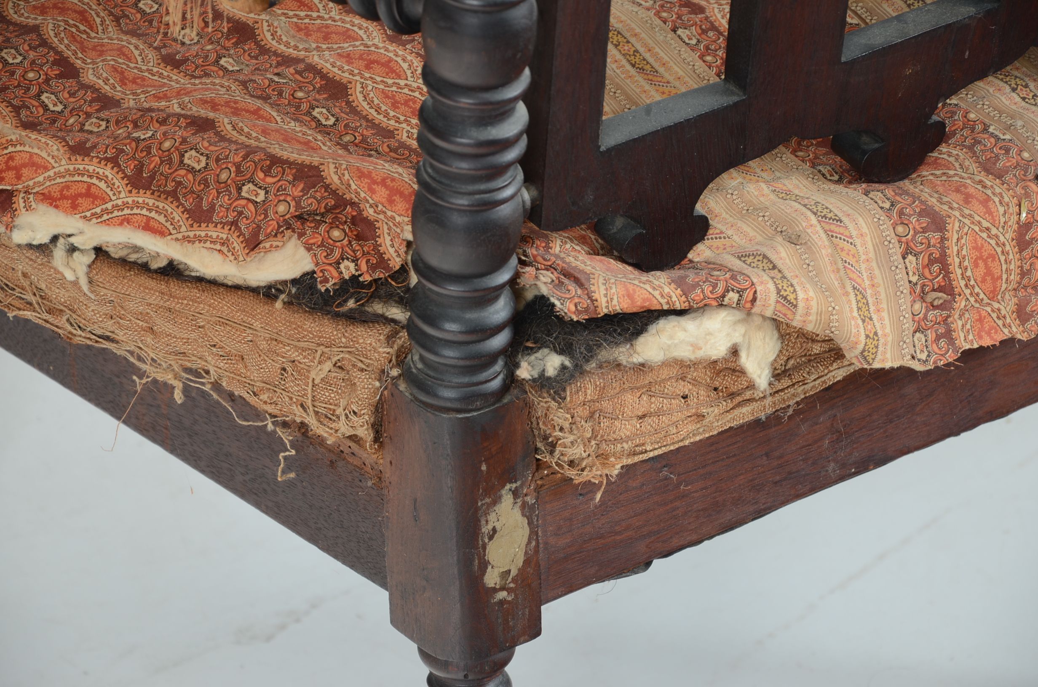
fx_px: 4532
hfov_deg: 13.1
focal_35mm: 158
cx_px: 519
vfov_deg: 8.7
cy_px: 344
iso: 160
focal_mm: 105
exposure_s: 1/80
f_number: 6.3
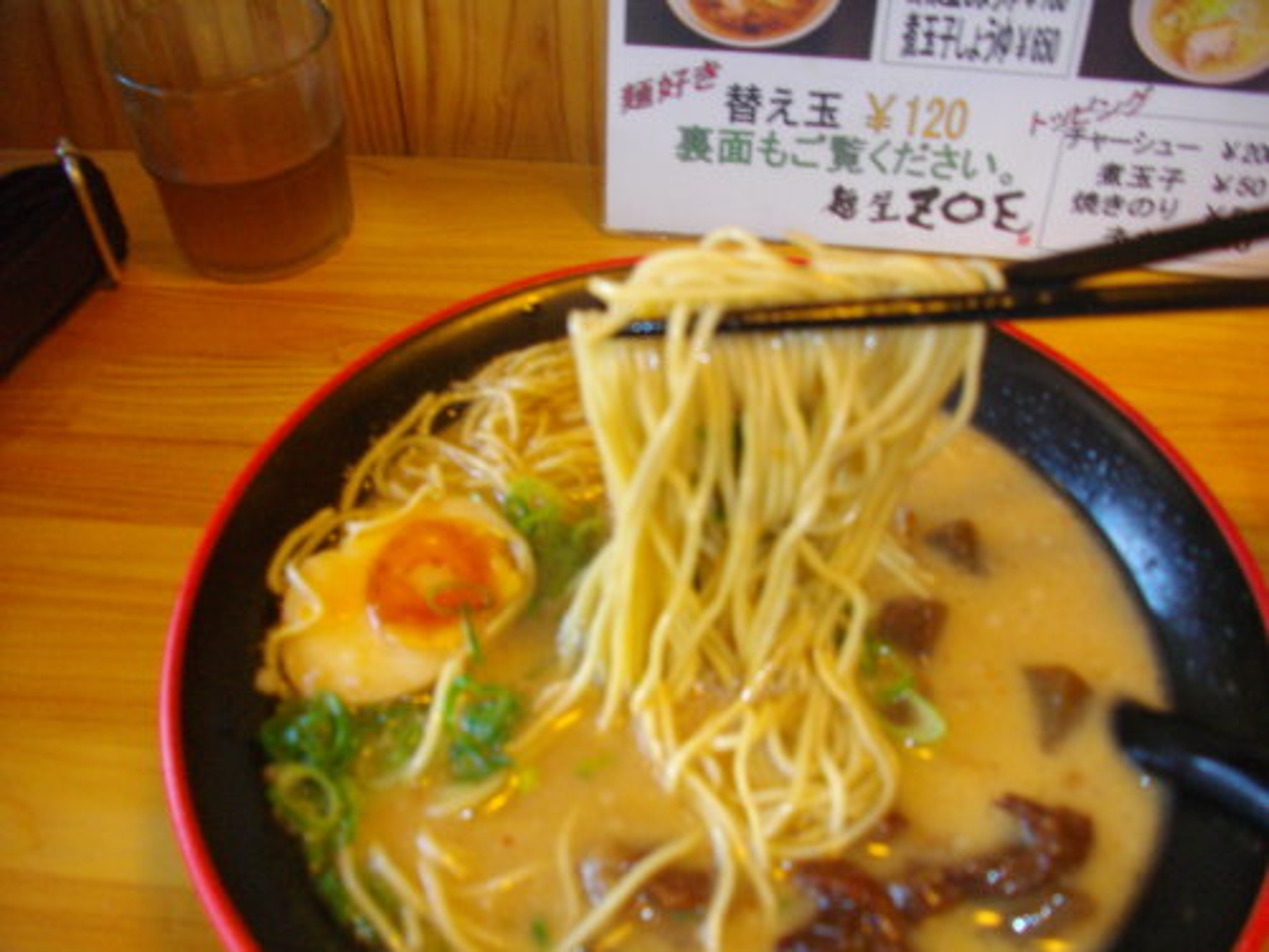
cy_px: 476
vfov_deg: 45.4
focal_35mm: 31
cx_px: 634
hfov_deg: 58.4
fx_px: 1136
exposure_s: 1/50
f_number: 2.9
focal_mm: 5.7
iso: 200
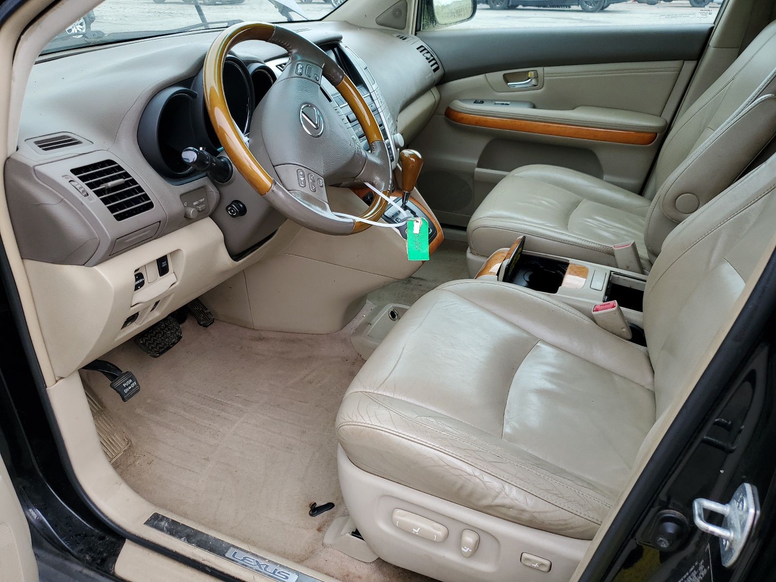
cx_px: 388
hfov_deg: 67.3
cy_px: 291
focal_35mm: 26
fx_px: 583
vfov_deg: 53.1
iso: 50
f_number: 1.5
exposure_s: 1/556
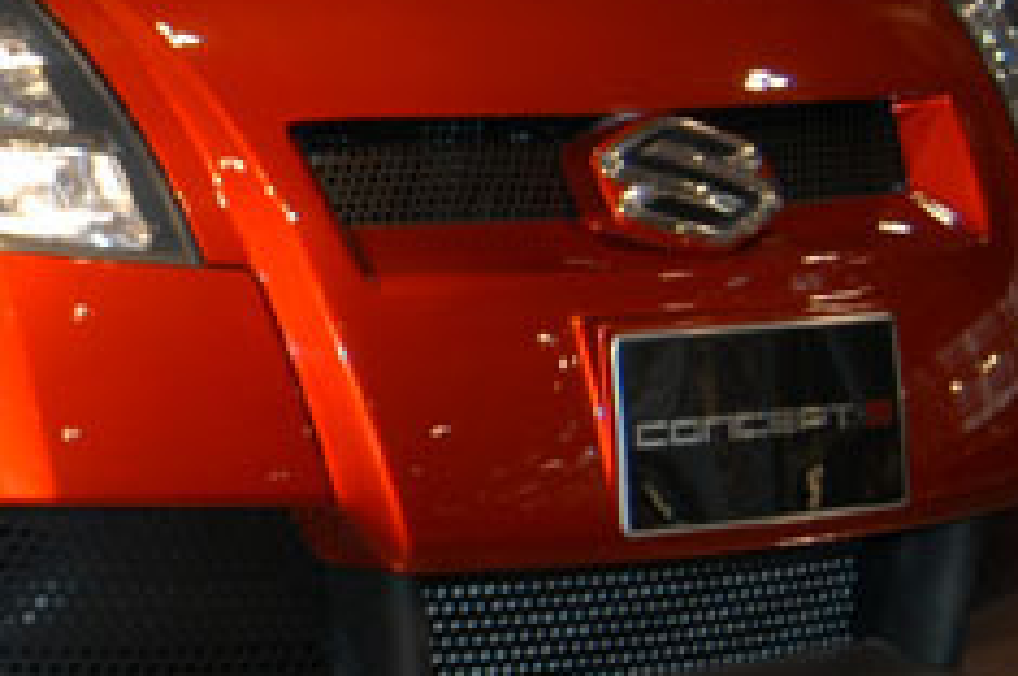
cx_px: -301
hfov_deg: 13.1
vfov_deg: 9.0
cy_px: 78
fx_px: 4277
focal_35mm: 151
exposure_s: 1/60
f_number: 5
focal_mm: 35
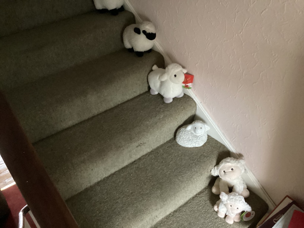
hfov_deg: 58.4
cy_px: 114
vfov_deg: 45.4
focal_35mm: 31
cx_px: 152
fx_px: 272
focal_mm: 3.3
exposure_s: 1/20
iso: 640
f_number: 2.4
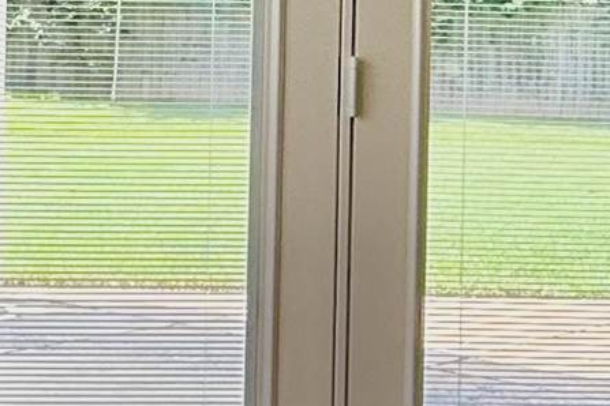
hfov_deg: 20.3
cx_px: 176
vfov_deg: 13.5
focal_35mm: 100
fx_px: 1694
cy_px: -22
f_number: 2.2
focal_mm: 2.22
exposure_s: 1/223
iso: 50
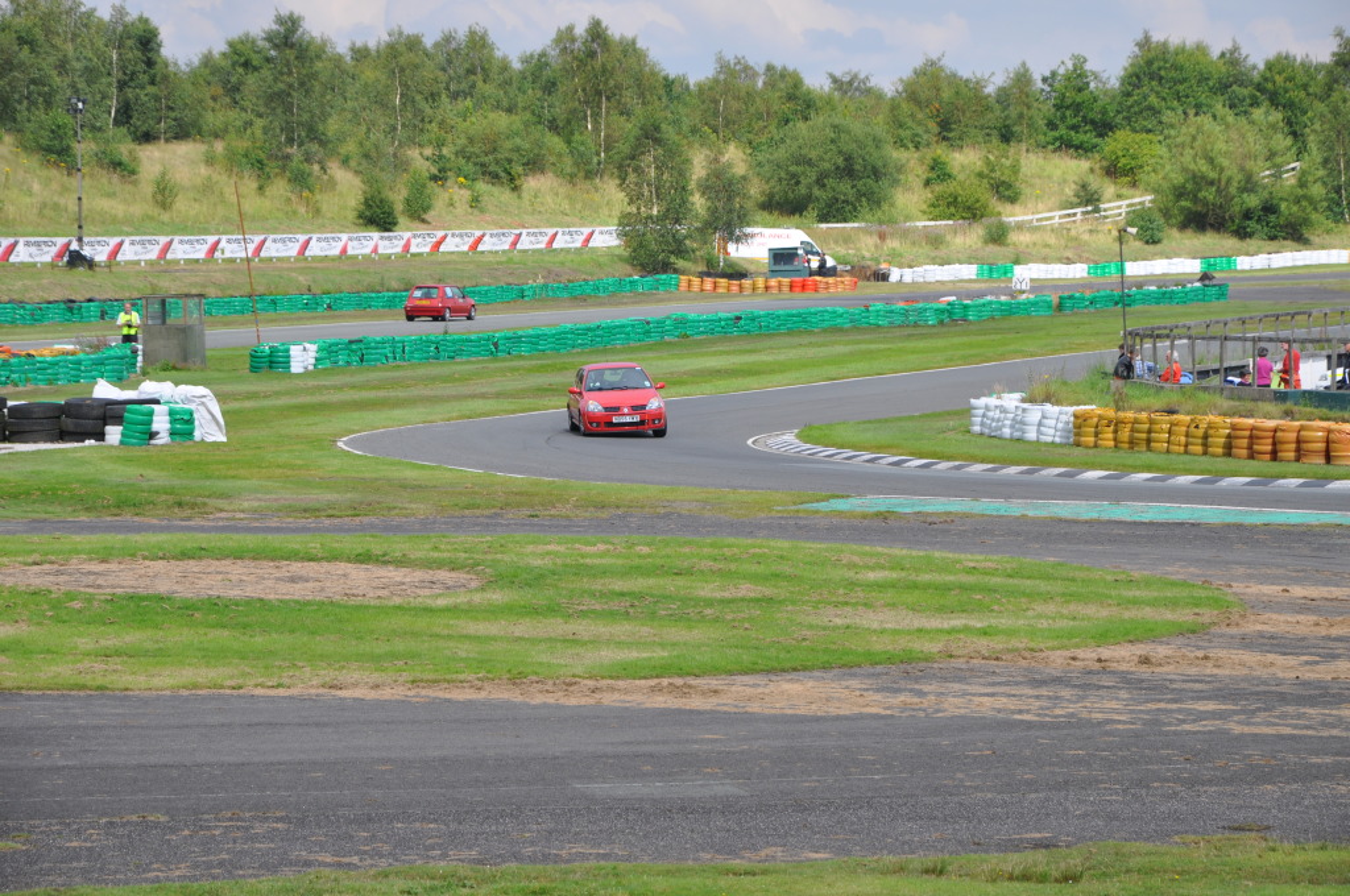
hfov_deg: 13.1
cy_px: 448
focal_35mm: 158
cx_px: 675
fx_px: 5899
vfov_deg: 8.7
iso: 200
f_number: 9
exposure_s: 1/320
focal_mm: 105
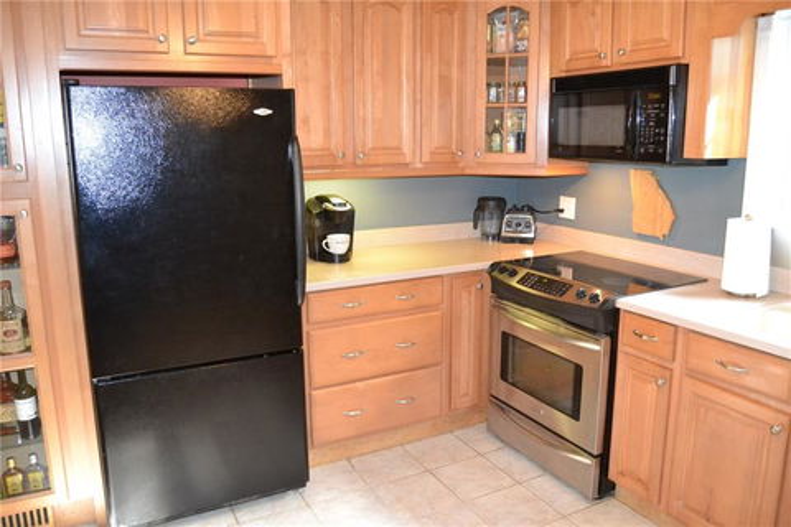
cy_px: 264
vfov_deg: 47.9
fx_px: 593
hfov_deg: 67.4
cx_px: 396
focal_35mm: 27
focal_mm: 18
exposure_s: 1/60
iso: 3200
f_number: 3.5
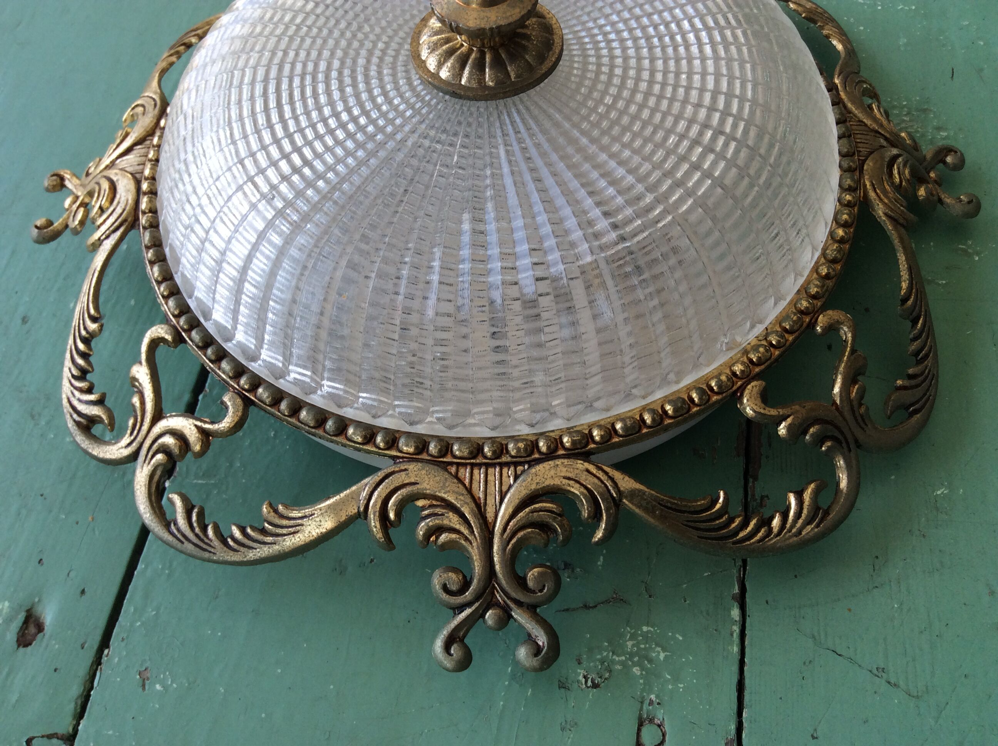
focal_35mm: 32
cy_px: 373
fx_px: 921
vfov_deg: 44.1
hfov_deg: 56.9
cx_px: 499
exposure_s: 1/167
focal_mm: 3.3
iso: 32
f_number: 2.4
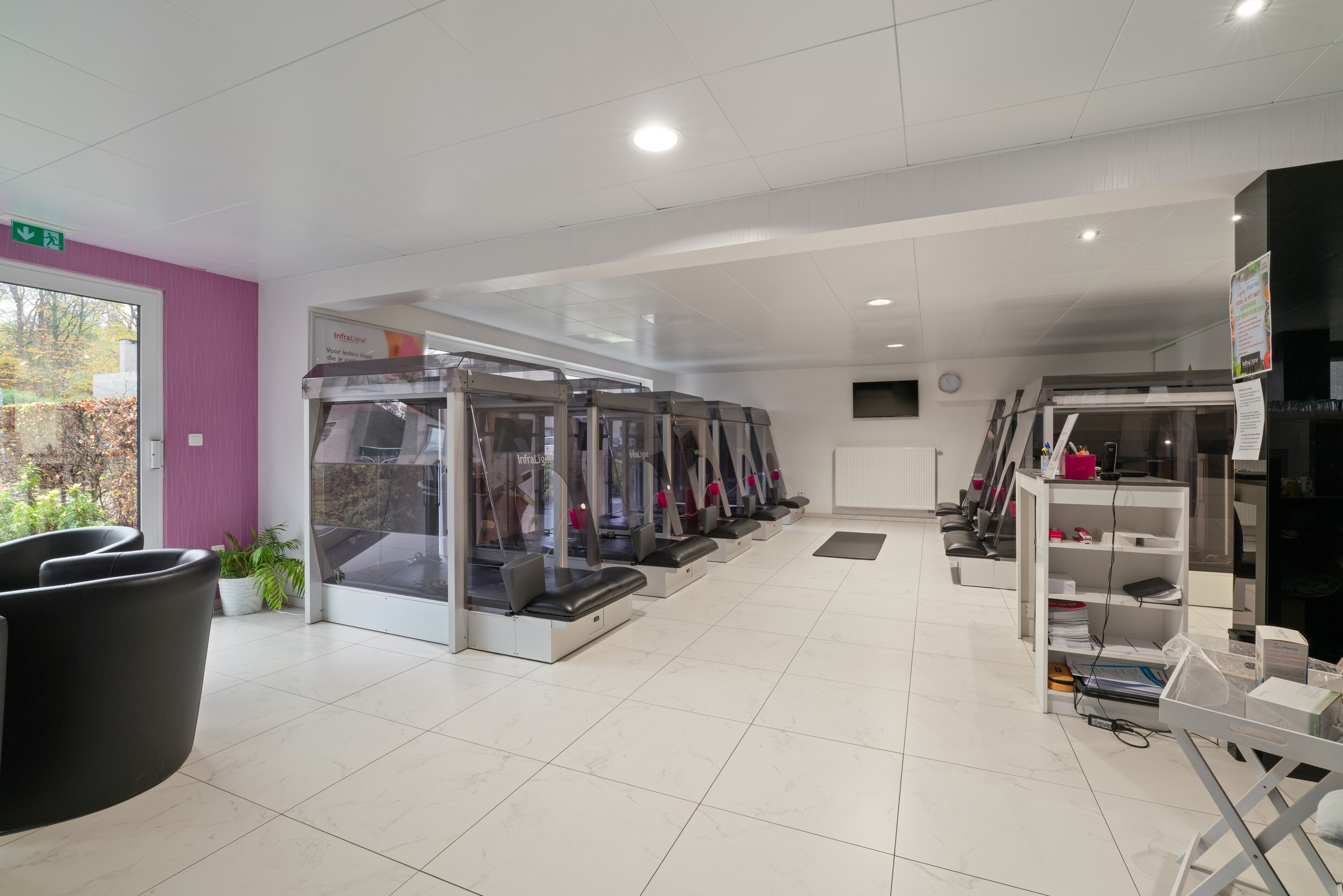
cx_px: 672
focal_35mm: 16
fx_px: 597
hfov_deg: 96.7
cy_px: 448
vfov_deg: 73.8
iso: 250
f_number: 11
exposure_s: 1/1.25
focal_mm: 16
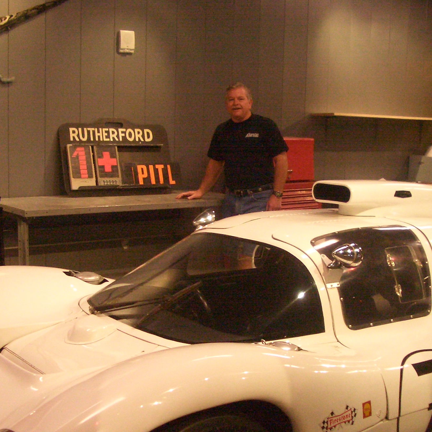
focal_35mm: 54
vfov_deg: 31.5
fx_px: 762
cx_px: 171
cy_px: 274
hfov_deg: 31.5
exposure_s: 1/50
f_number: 2.6
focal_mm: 5.8
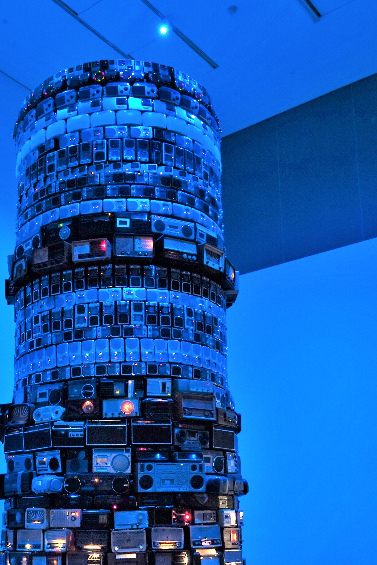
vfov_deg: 43.4
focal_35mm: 44
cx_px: 127
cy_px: 410
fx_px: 691
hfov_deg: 30.3
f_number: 2.8
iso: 800
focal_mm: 10.59
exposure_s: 1/10
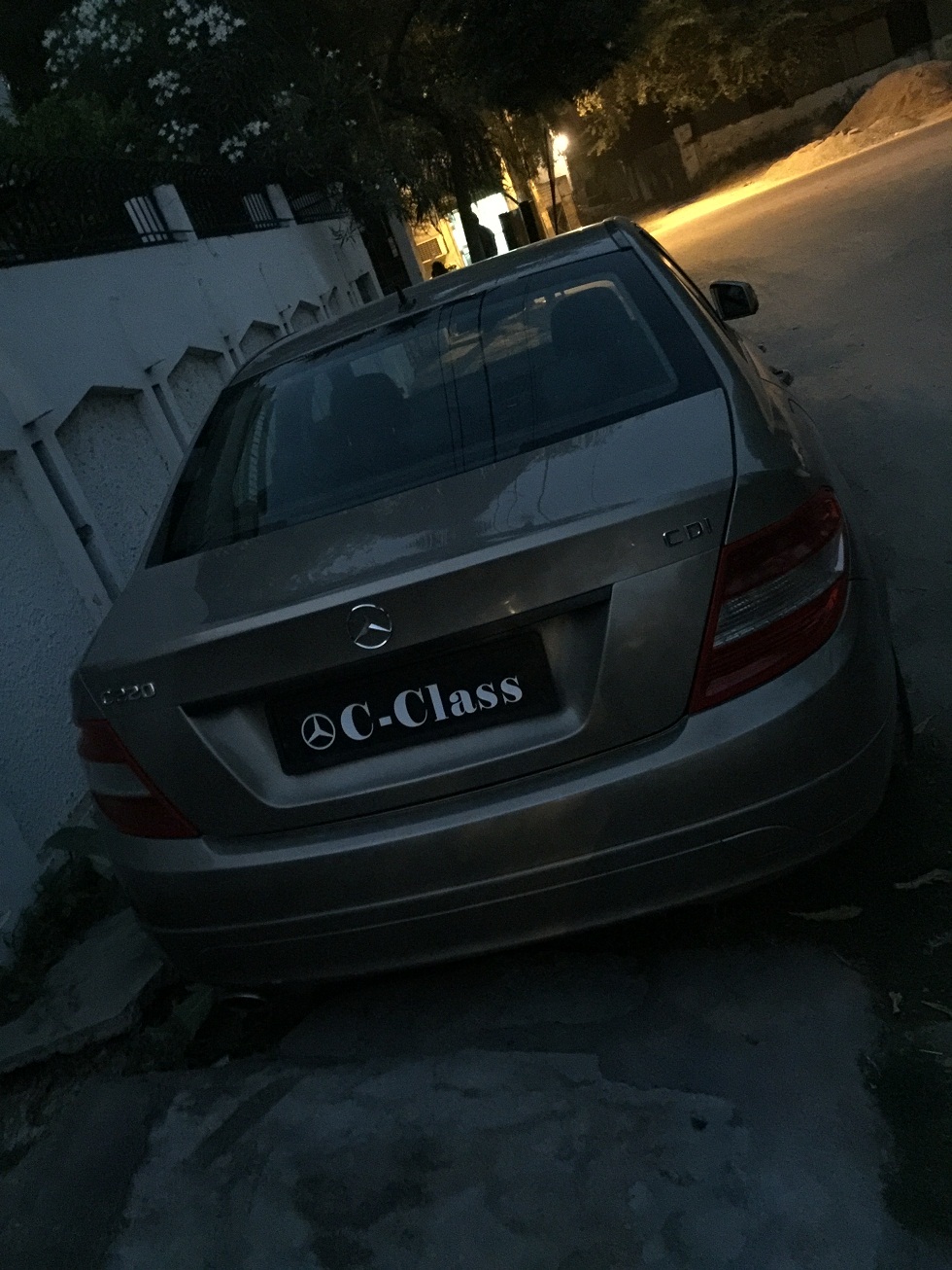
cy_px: 635
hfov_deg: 48.2
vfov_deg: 61.7
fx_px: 1063
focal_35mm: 29
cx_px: 476
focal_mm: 4.15
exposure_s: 1/4
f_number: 2.2
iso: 400
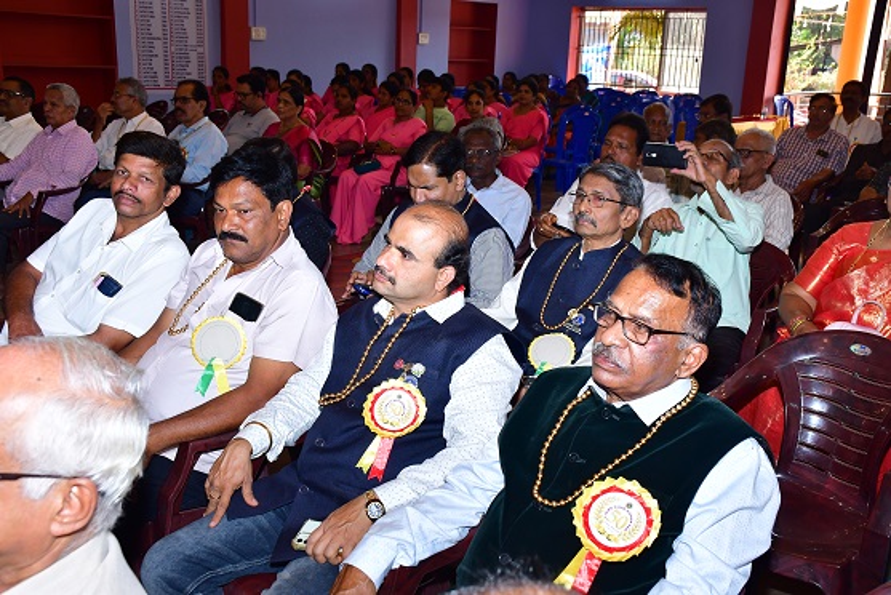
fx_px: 966
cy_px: 298
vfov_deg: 34.2
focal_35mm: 39
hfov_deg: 49.5
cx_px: 446
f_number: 10
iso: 640
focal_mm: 26
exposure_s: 1/125
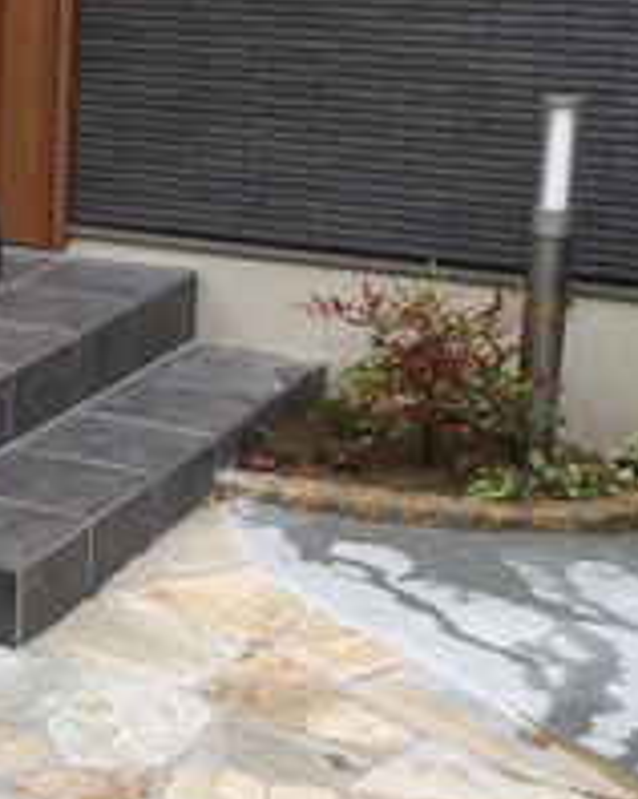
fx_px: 2269
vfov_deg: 20.0
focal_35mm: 96
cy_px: 317
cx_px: -376
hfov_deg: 14.7
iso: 50
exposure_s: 1/120
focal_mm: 4.15
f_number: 2.2
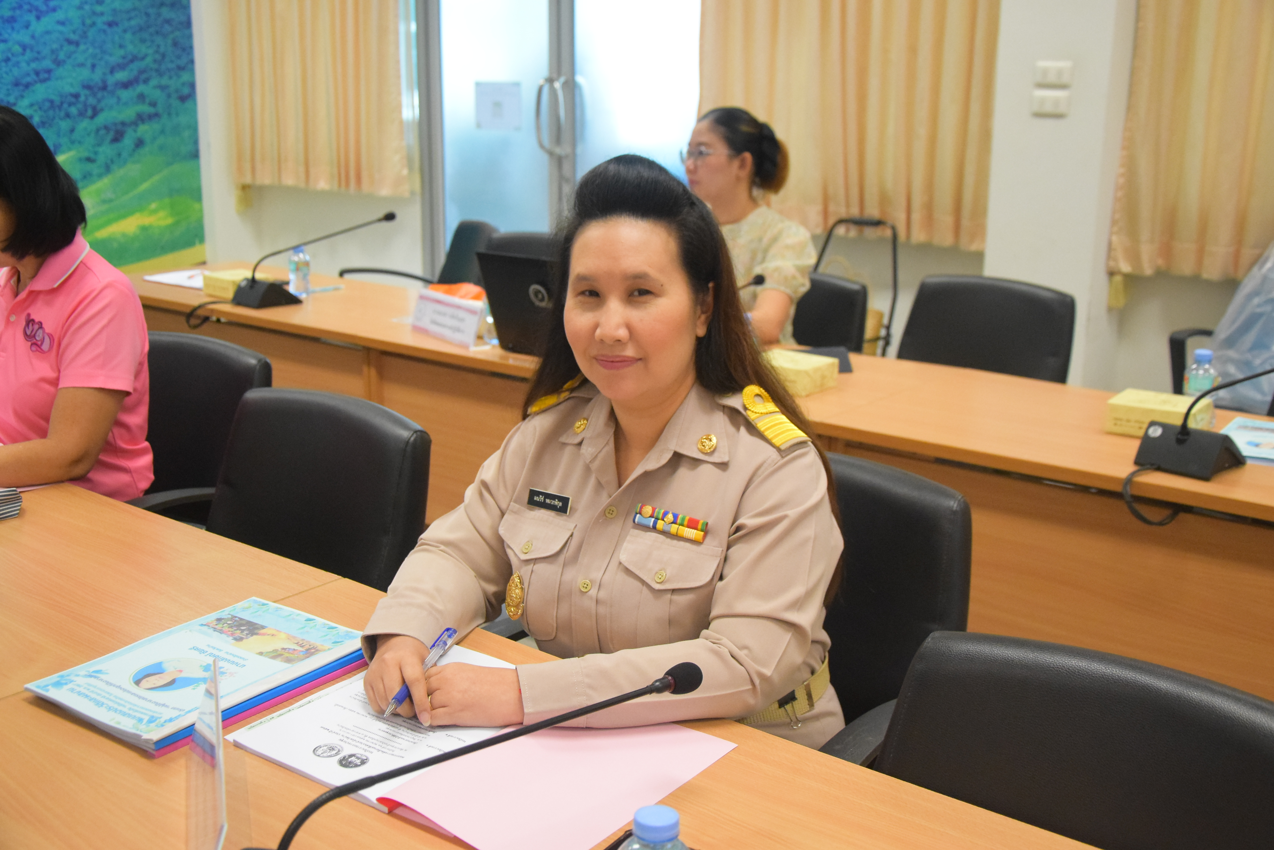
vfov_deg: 35.5
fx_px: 1327
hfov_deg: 51.3
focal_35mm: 38
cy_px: 425
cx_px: 637
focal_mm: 25
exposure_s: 1/250
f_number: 4
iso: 3200
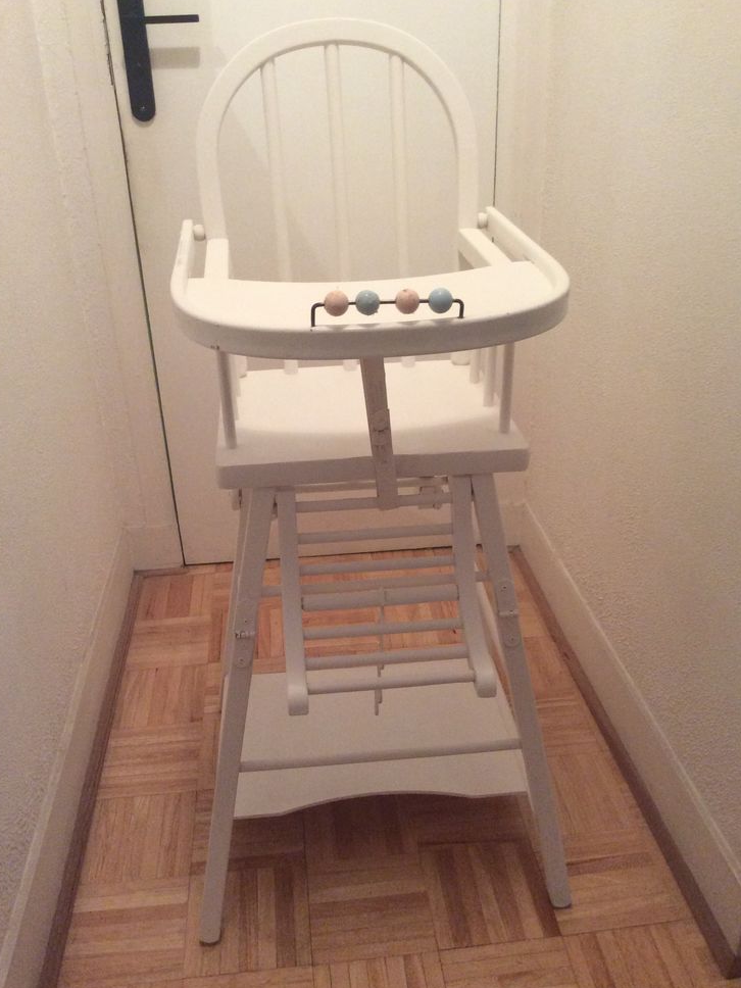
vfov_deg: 55.3
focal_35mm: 33
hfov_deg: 42.9
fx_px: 942
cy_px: 507
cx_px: 373
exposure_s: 1/25
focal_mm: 3.3
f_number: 2.4
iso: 160
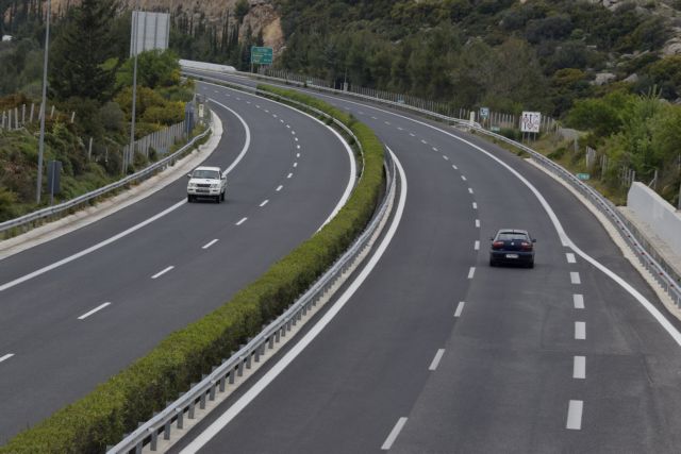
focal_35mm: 174
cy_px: 227
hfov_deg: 11.8
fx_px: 3292
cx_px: 340
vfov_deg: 7.9
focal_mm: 116
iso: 500
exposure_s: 1/1000
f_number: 8
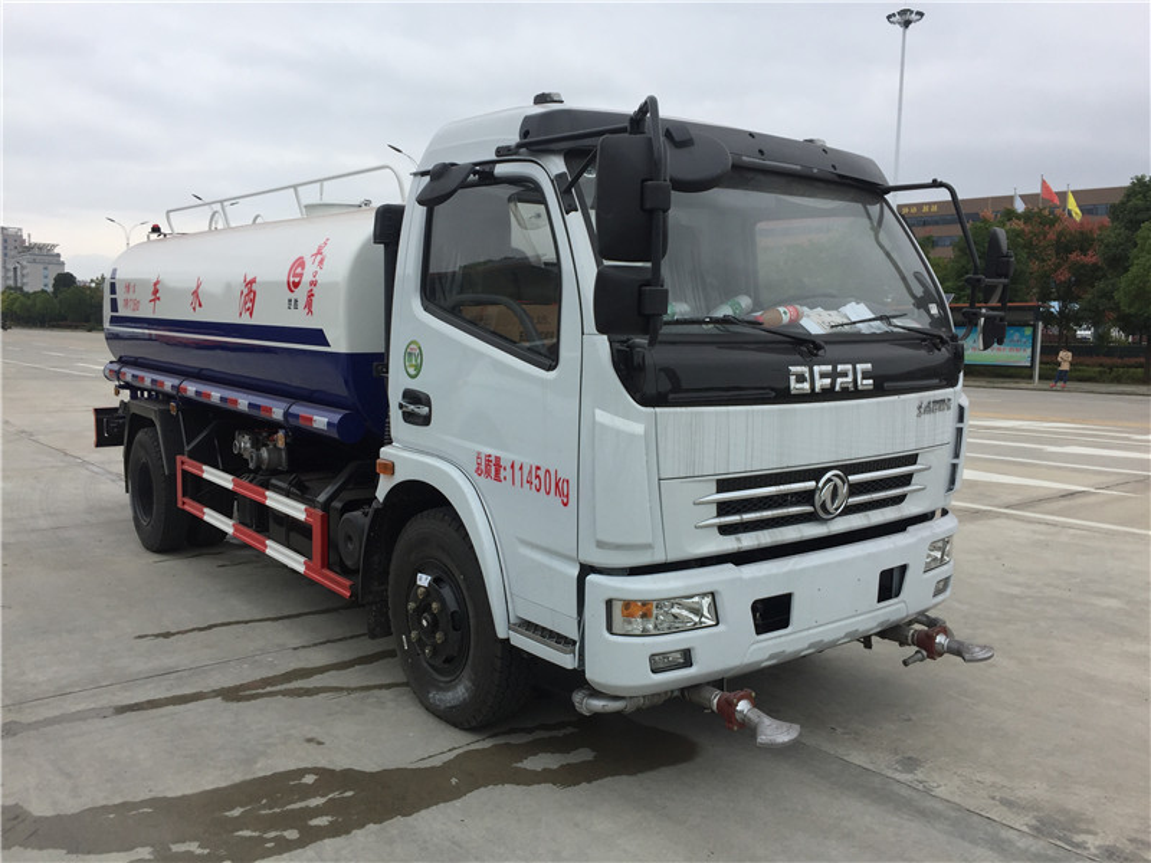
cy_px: 432
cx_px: 576
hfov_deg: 61.7
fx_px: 964
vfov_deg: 48.2
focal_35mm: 29
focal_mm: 4.15
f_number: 2.2
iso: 32
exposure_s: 1/842
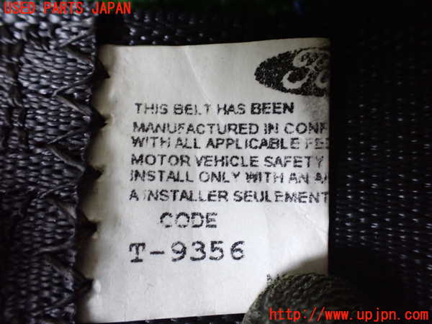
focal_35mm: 30
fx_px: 374
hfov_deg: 60.0
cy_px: 162
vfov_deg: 46.8
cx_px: 216
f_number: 2.3
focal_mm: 5.4
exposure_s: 1/30
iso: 800
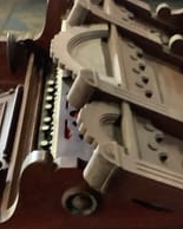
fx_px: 528
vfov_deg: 24.3
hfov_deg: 19.5
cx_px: 130
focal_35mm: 78
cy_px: 155
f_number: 2.4
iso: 640
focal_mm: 3.3
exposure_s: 1/20
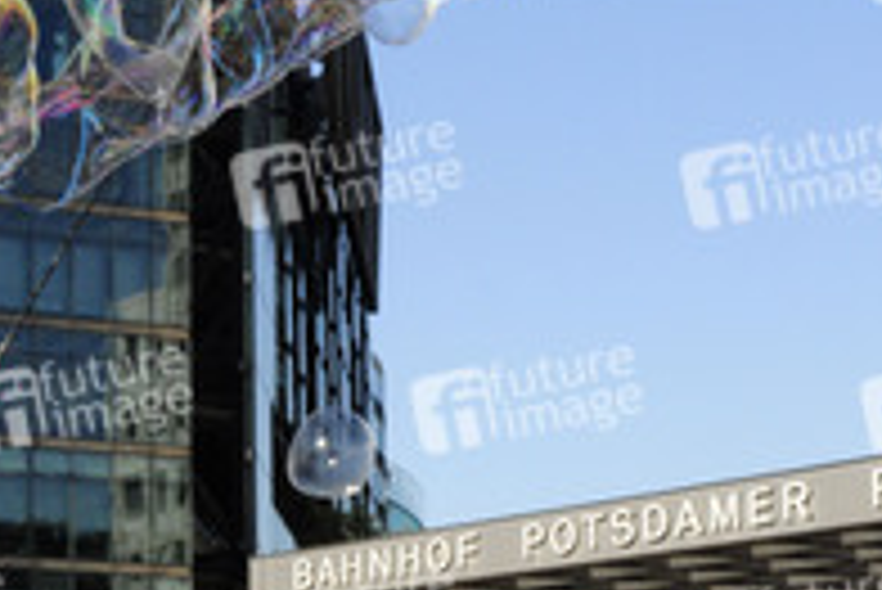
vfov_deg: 10.5
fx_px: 3212
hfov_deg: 15.3
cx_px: -45
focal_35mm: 131
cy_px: 288
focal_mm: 38
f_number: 32
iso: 1250
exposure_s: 1/200
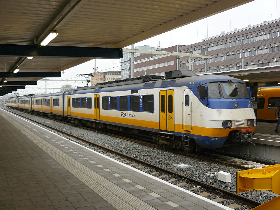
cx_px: 140
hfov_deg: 51.4
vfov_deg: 39.7
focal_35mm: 36
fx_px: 291
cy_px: 105
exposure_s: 1/100
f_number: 2.8
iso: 100
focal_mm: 6
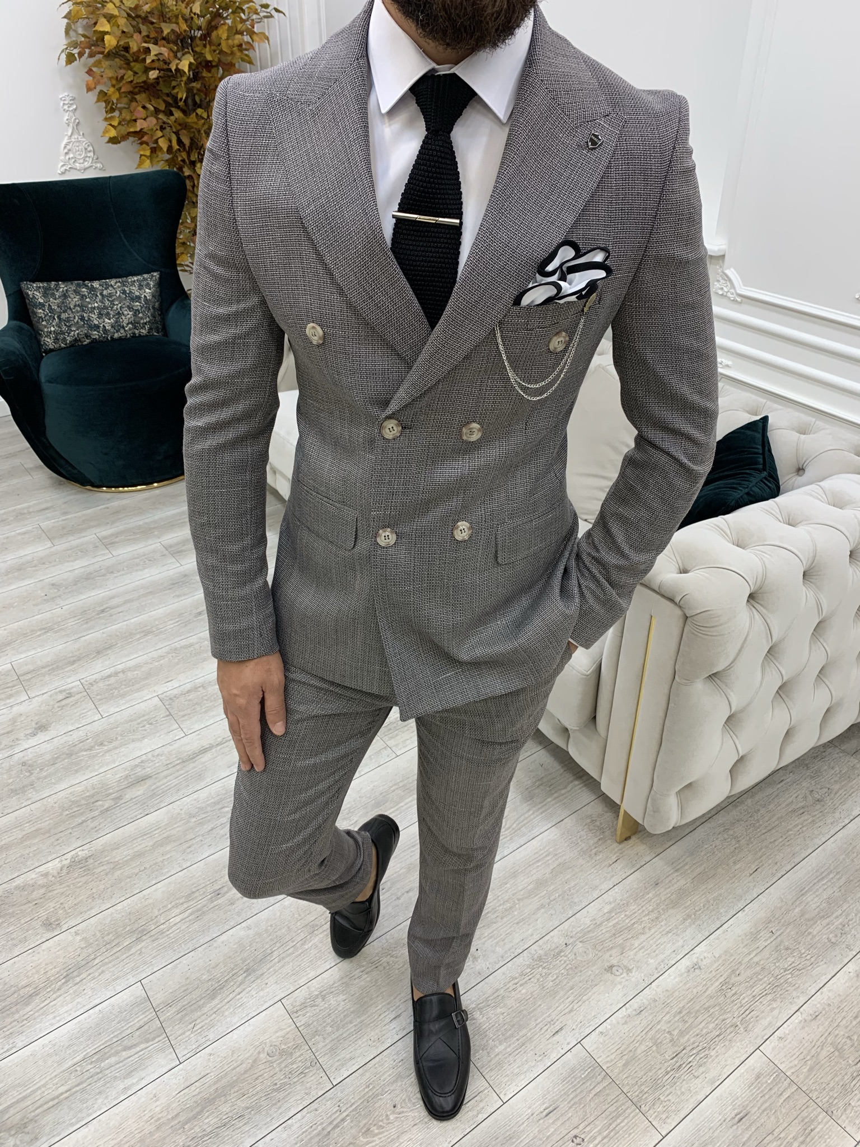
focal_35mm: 26
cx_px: 430
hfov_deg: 53.1
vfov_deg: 67.3
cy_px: 574
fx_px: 861
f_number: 1.8
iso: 80
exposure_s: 1/121
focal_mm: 4.25
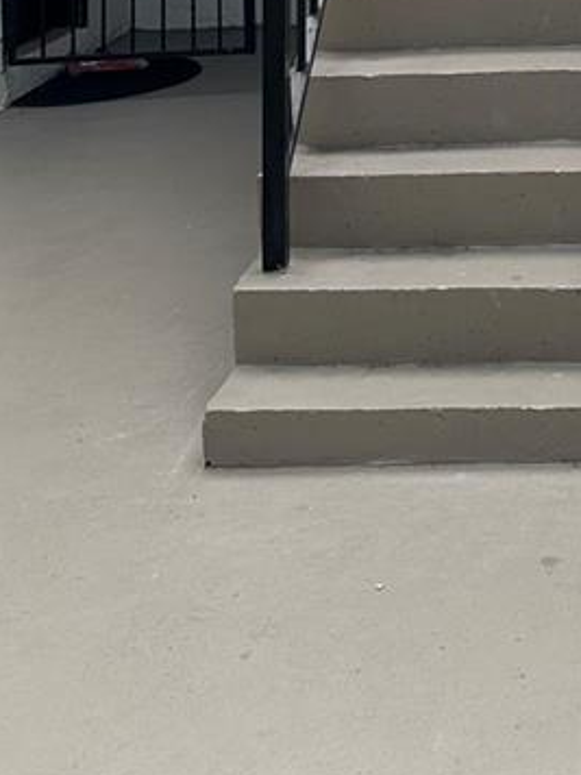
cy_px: -398
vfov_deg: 20.5
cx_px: 522
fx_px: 1813
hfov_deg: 17.9
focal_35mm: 81
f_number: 1.78
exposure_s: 1/1639
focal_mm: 6.86
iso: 80
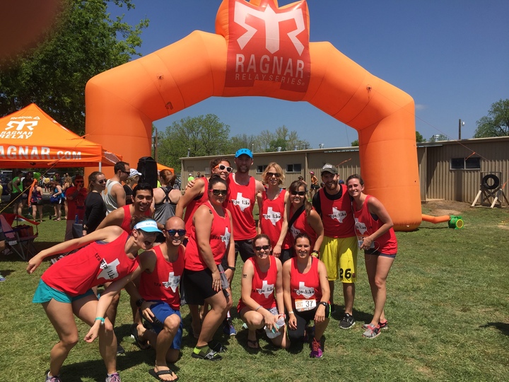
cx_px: 254
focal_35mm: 29
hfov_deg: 61.7
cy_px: 191
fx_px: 426
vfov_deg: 48.2
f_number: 2.2
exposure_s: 1/2475
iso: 32
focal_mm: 4.15
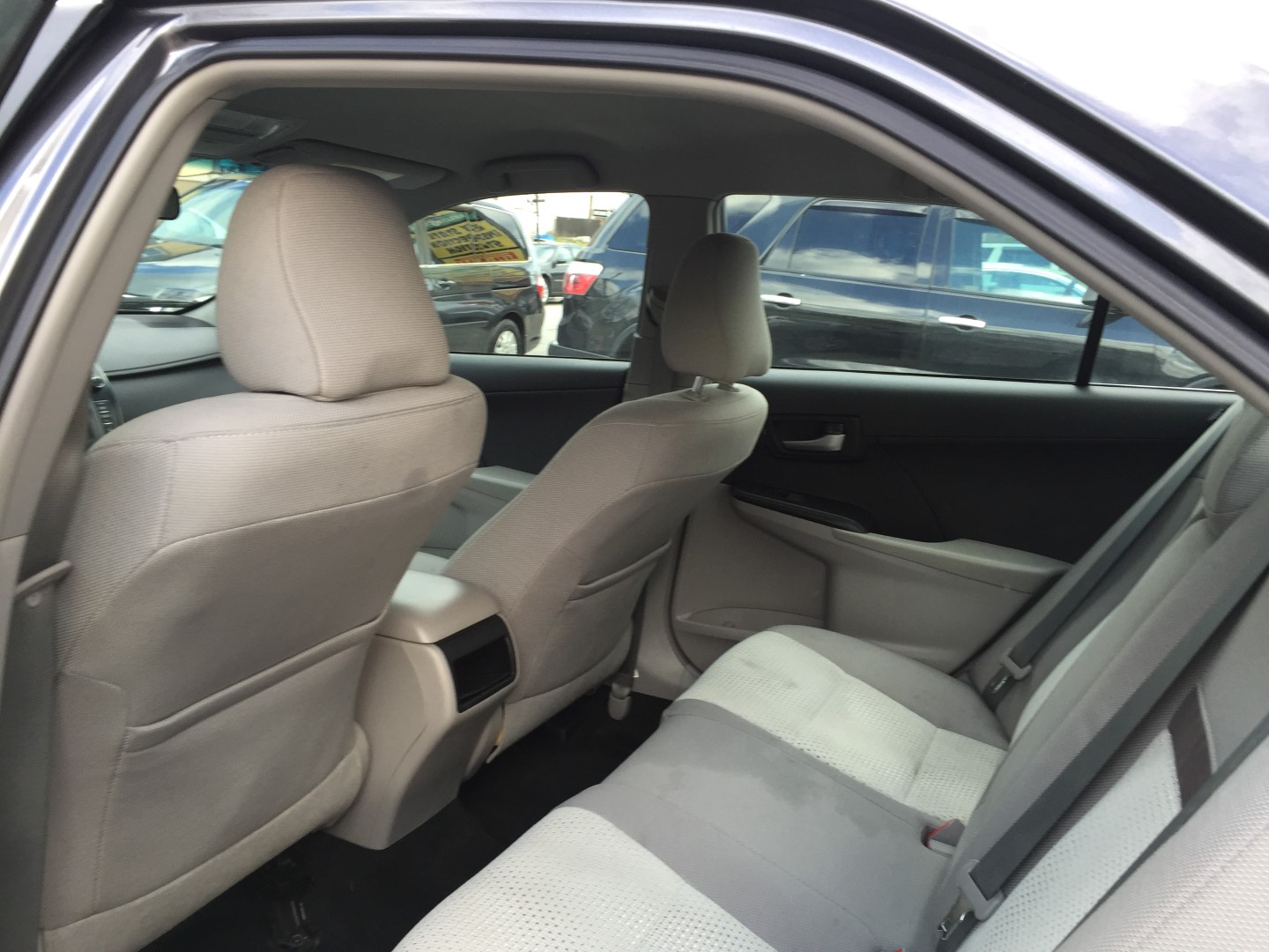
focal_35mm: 29
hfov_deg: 61.7
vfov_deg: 48.2
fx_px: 1063
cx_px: 634
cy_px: 476
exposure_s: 1/120
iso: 40
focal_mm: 4.15
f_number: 2.2
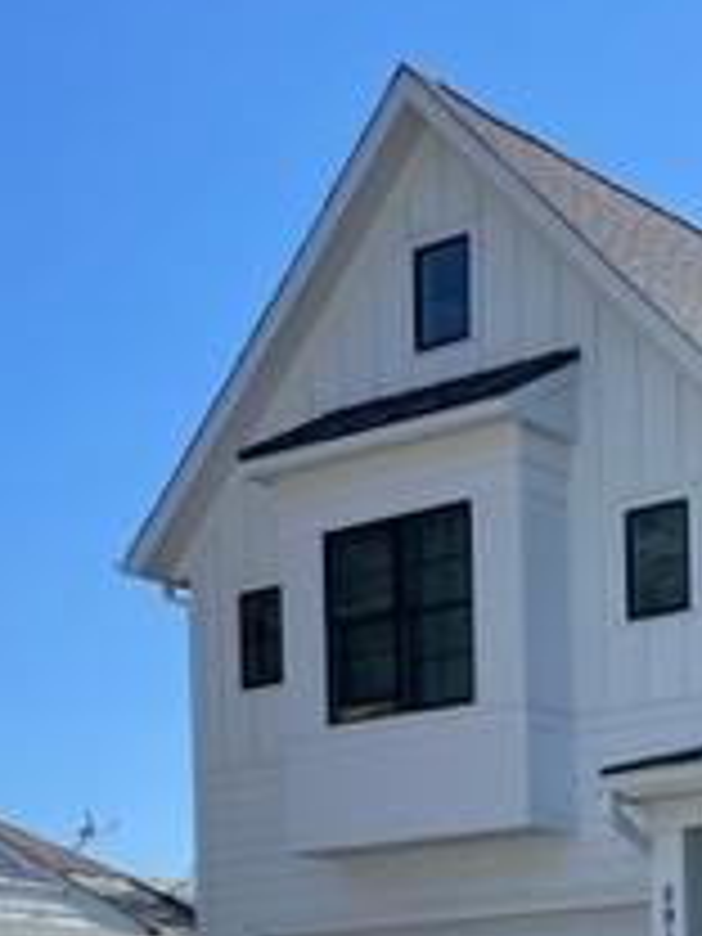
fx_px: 2163
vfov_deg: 22.7
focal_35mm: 80
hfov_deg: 17.5
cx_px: 855
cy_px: 1094
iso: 32
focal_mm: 4.2
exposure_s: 1/2817
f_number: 1.6
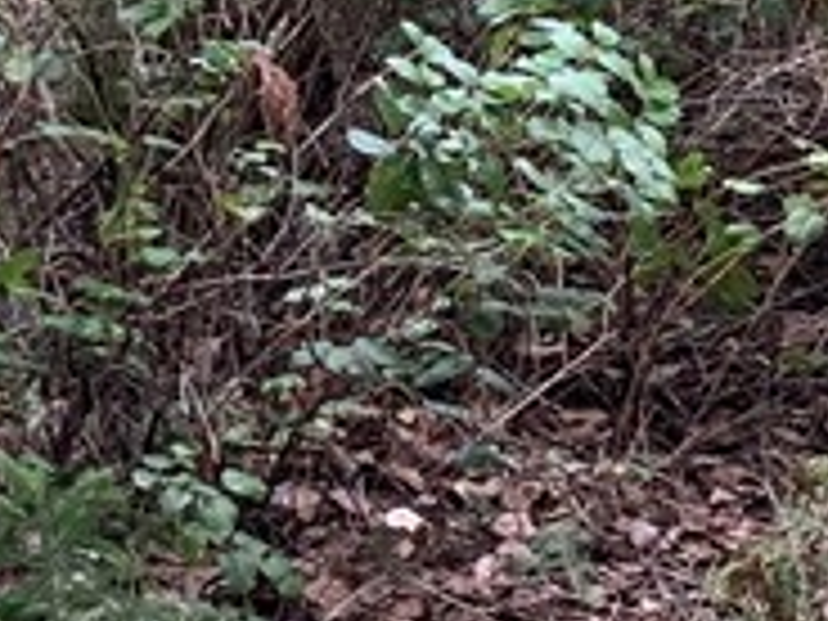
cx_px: 544
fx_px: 3851
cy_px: 50
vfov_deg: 9.2
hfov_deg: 12.3
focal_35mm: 161
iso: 50
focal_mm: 3
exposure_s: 1/60
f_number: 1.8
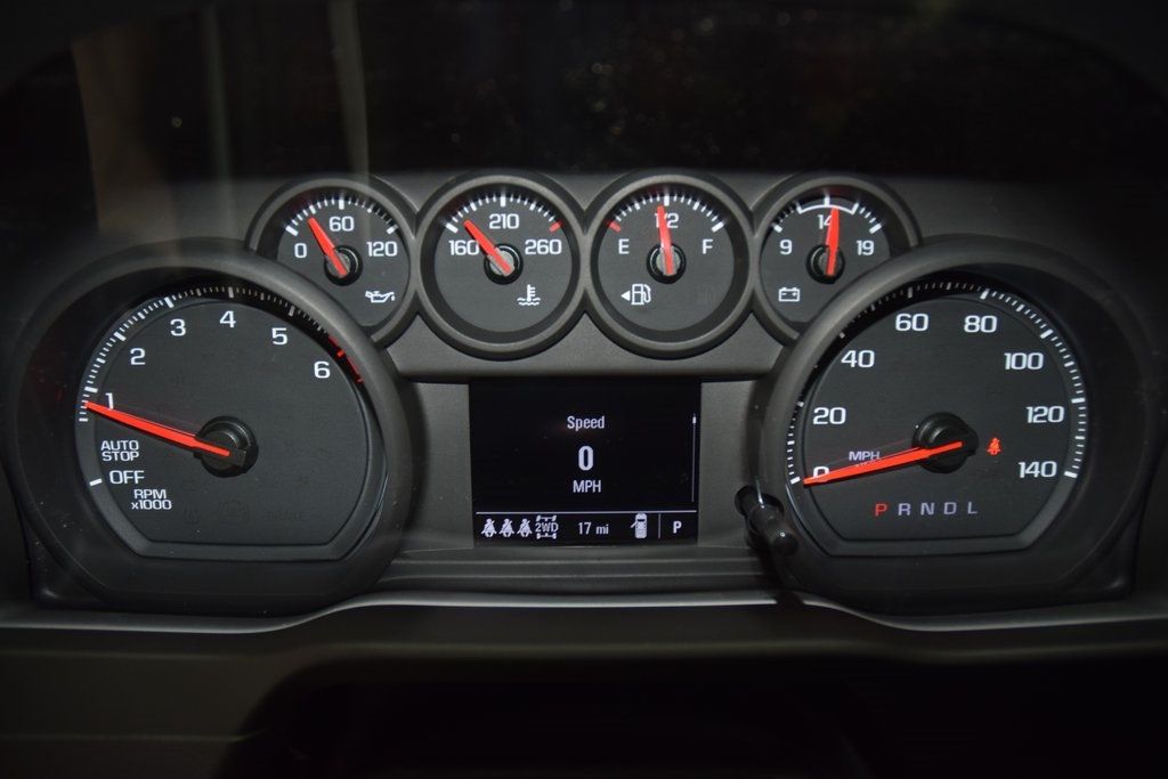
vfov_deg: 47.9
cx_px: 584
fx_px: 876
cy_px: 390
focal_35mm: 27
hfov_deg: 67.4
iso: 560
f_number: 3.5
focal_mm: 18
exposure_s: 1/30
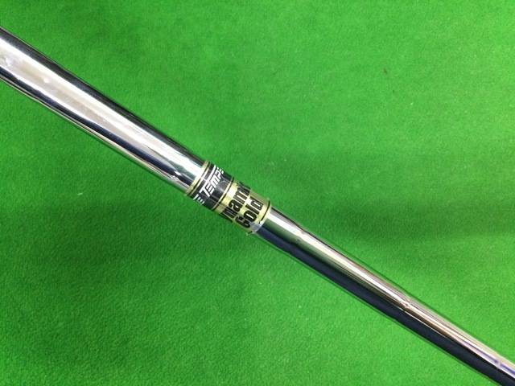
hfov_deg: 58.4
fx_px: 461
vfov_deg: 45.4
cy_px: 193
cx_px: 258
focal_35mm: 31
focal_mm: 3.3
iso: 200
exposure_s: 1/24
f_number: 2.4
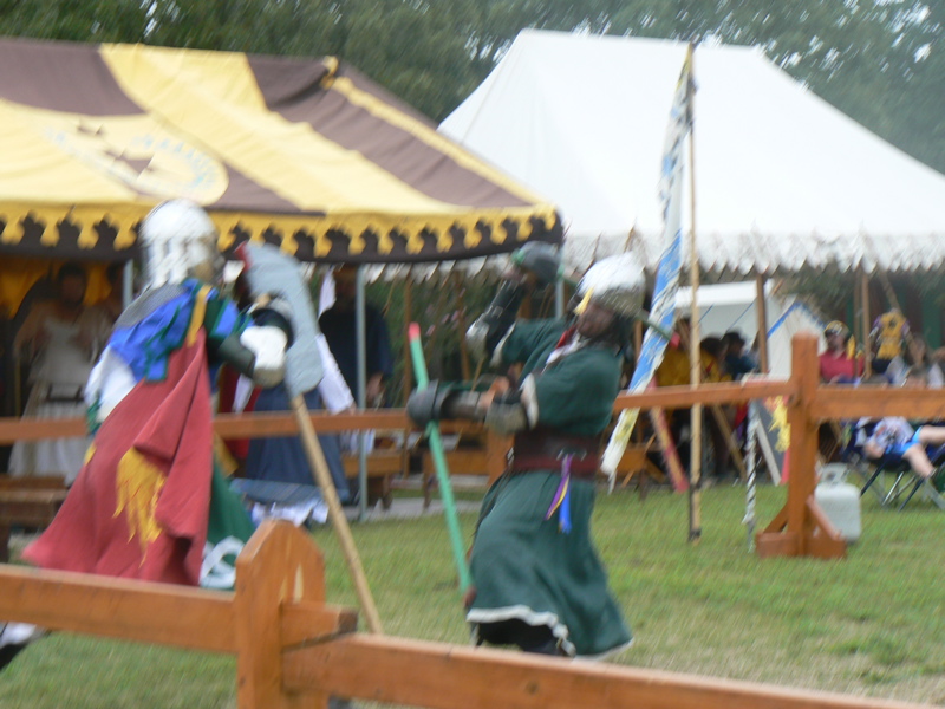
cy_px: 354
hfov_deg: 18.0
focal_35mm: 109
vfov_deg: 13.6
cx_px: 472
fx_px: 2976
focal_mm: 18.2
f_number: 5.6
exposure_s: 1/160
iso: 80
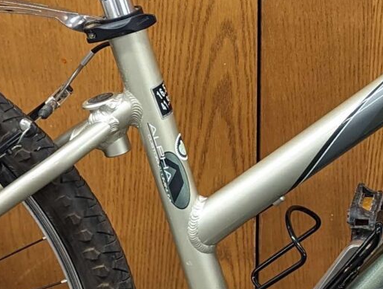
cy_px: 83
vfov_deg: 12.5
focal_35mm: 119
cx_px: 327
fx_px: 1319
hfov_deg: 16.4
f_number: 1.85
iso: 130
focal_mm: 6.81
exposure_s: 1/24
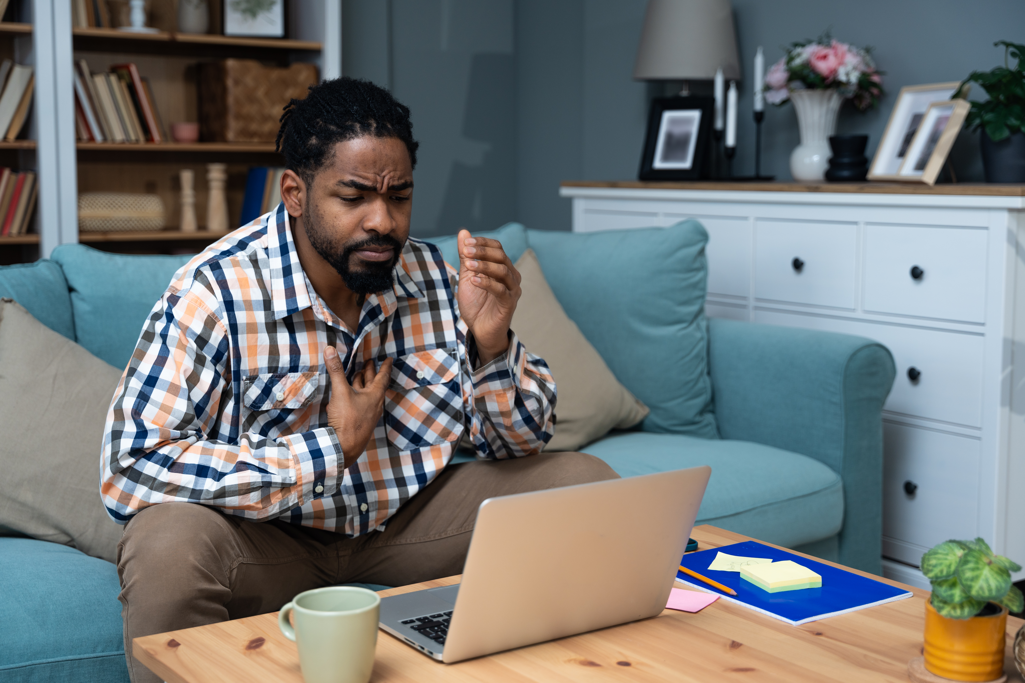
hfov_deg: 42.7
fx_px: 1312
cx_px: 512
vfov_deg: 29.2
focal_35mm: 46
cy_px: 342
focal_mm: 46.1
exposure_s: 1/100
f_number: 2.8
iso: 160
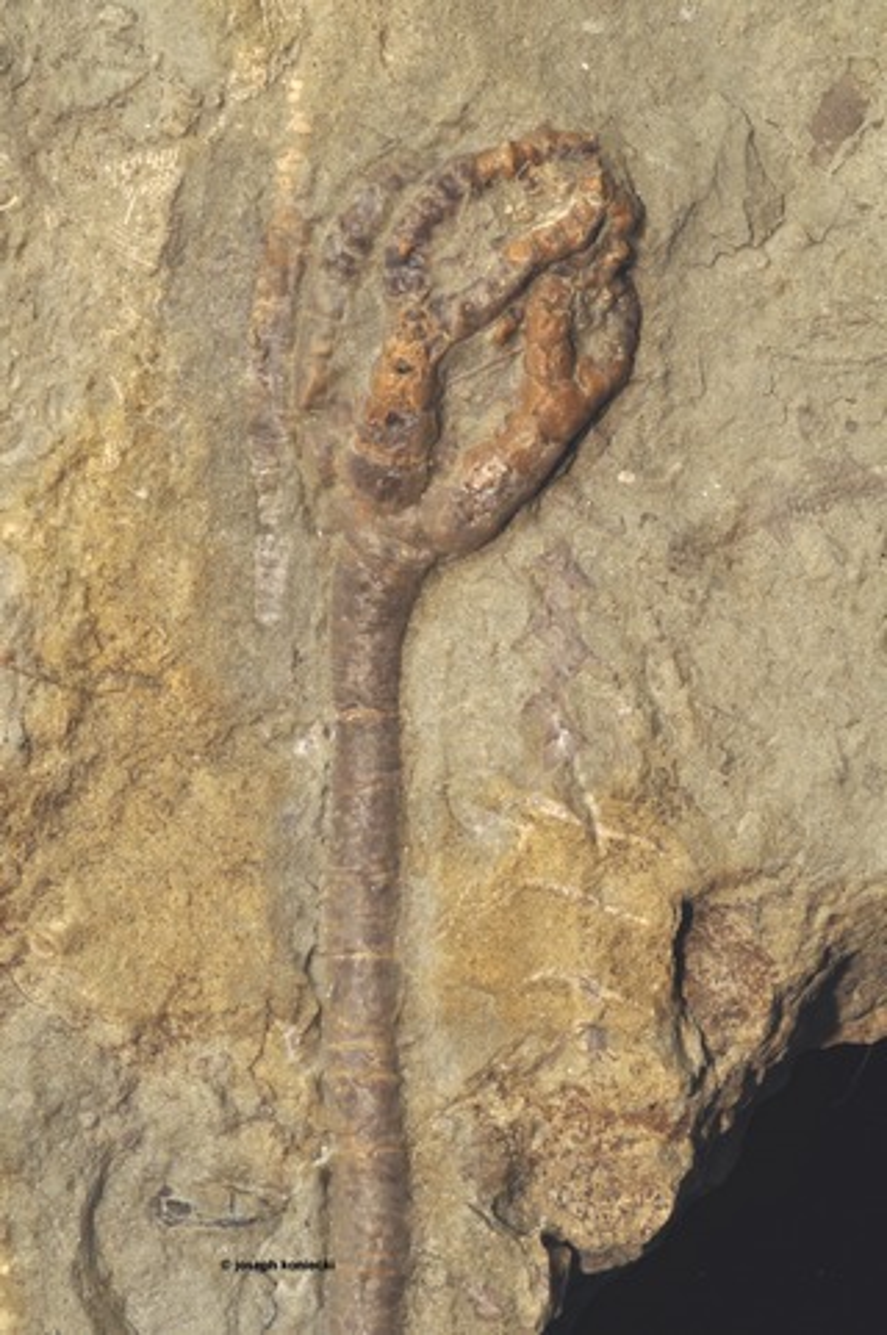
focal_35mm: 90
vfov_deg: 22.6
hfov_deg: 15.1
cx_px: 444
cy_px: 668
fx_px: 3336
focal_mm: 60
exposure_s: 1.3
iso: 400
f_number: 32
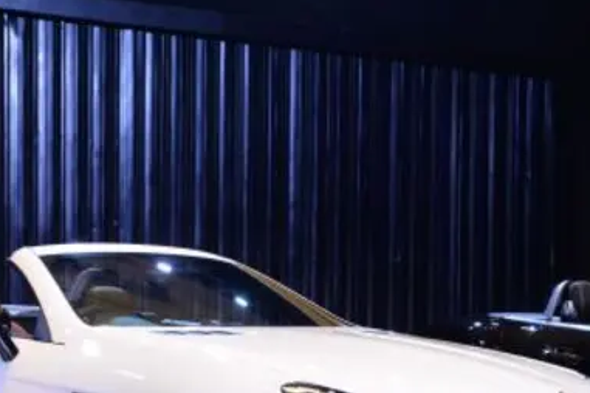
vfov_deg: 15.8
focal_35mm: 86
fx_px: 1409
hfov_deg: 23.6
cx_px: 285
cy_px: 326
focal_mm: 42
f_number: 5.6
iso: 1250
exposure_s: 1/30
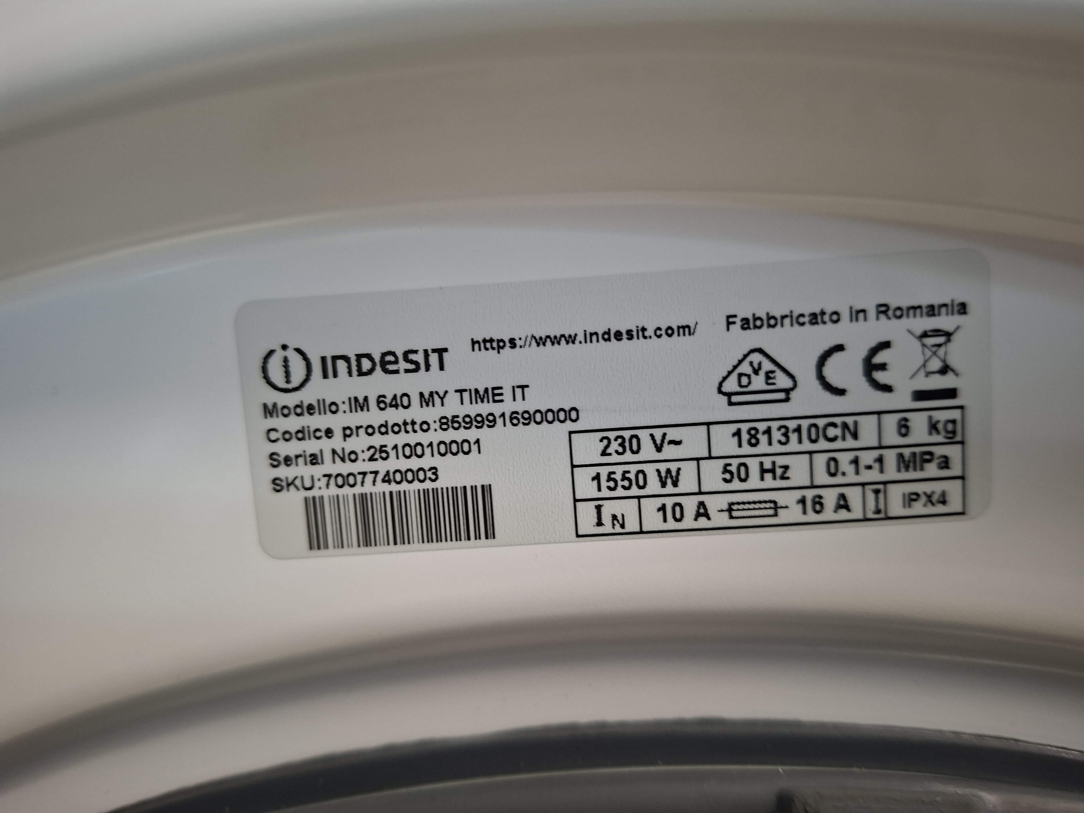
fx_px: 720
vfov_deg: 58.9
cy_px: 406
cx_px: 542
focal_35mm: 23
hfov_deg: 73.9
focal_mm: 5.54
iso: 320
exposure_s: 1/33
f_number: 1.8
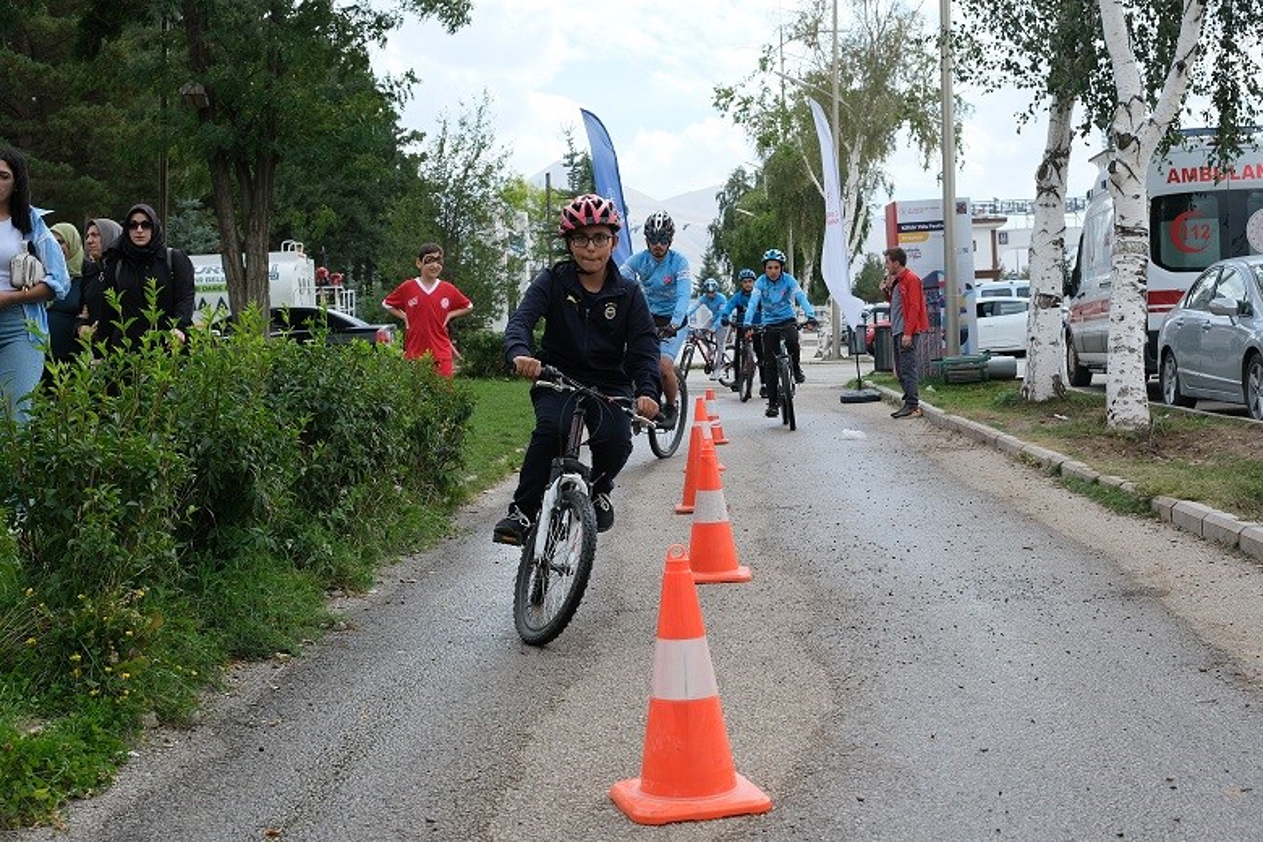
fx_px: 1754
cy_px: 421
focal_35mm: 50
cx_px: 632
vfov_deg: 27.0
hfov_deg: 39.6
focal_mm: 33
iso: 320
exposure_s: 1/640
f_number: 5
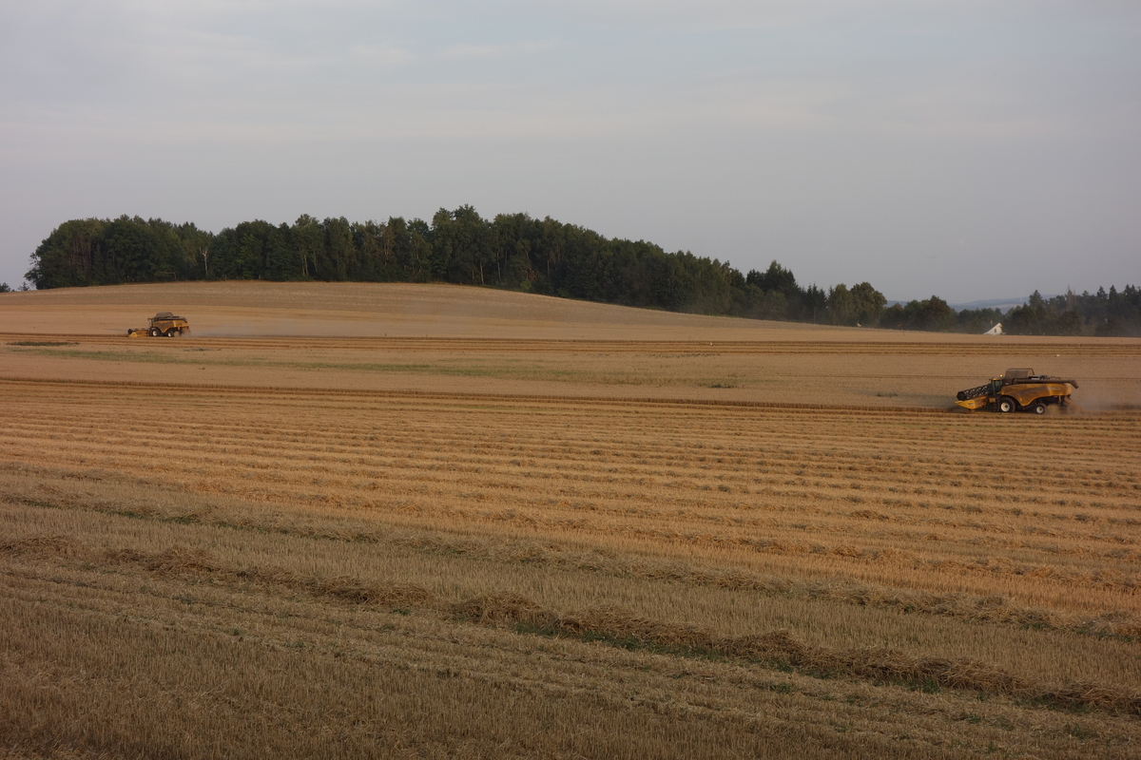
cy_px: 380
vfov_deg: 20.9
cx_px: 570
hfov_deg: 31.0
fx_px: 2060
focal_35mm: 65
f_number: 5.6
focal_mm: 24.11
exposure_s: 1/125
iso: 125
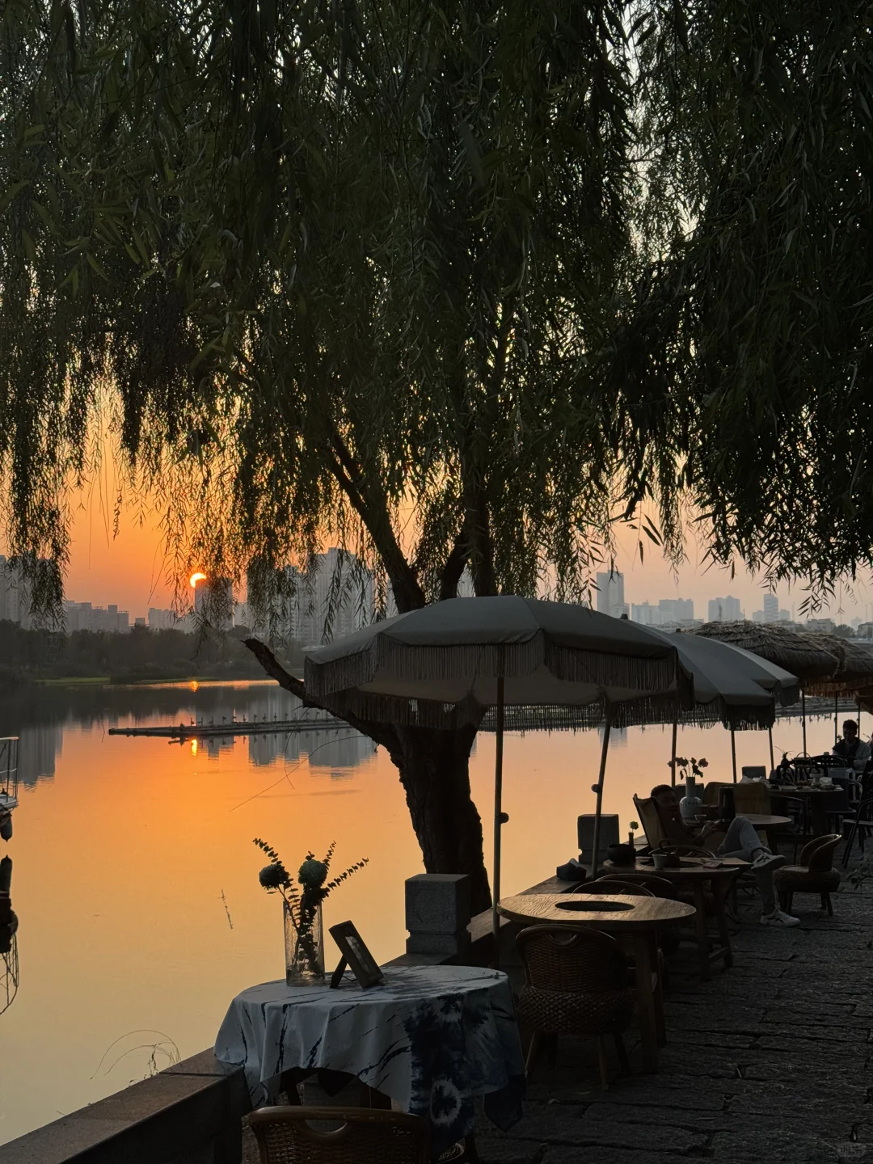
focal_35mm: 48
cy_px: 582
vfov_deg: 39.7
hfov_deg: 30.3
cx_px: 436
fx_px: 1614
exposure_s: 1/1524
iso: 64
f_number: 1.78
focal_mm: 6.76
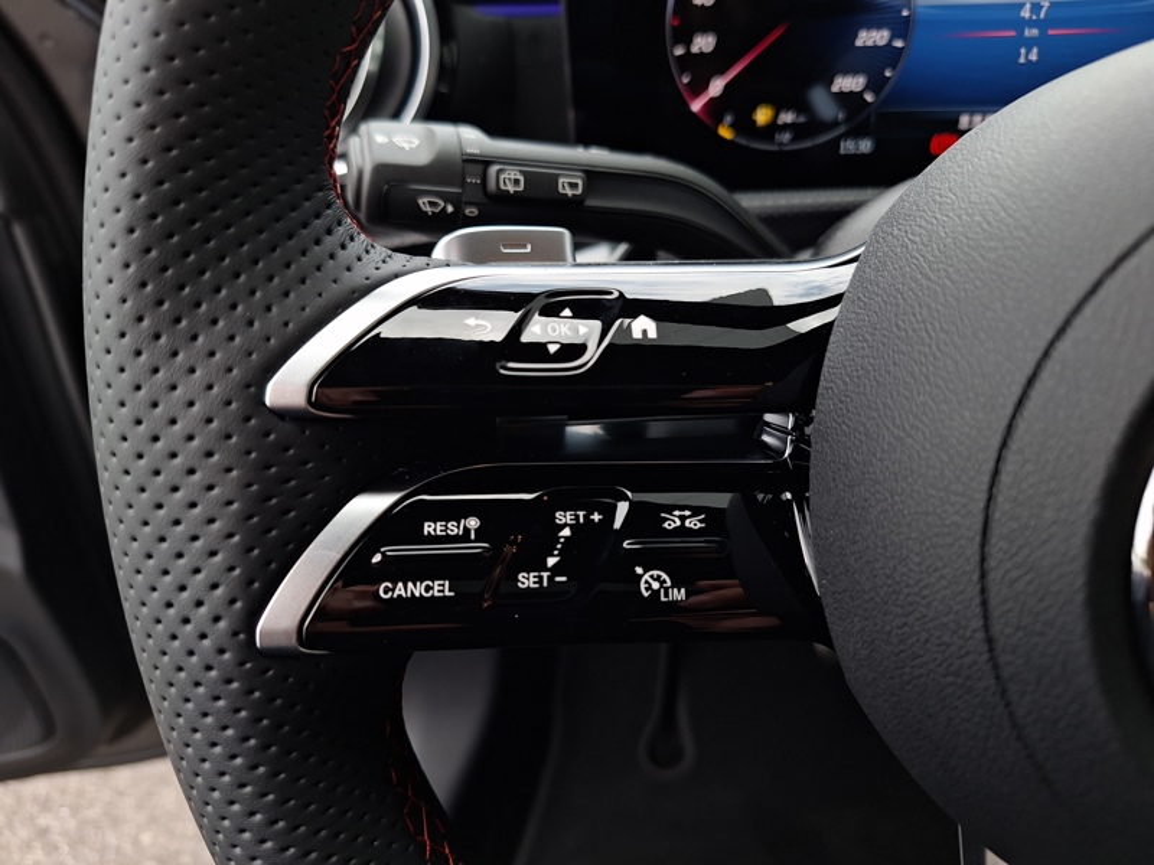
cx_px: 577
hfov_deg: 73.9
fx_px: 767
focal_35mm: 23
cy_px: 432
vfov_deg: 58.9
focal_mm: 5.54
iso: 40
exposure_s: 1/204
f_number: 1.8
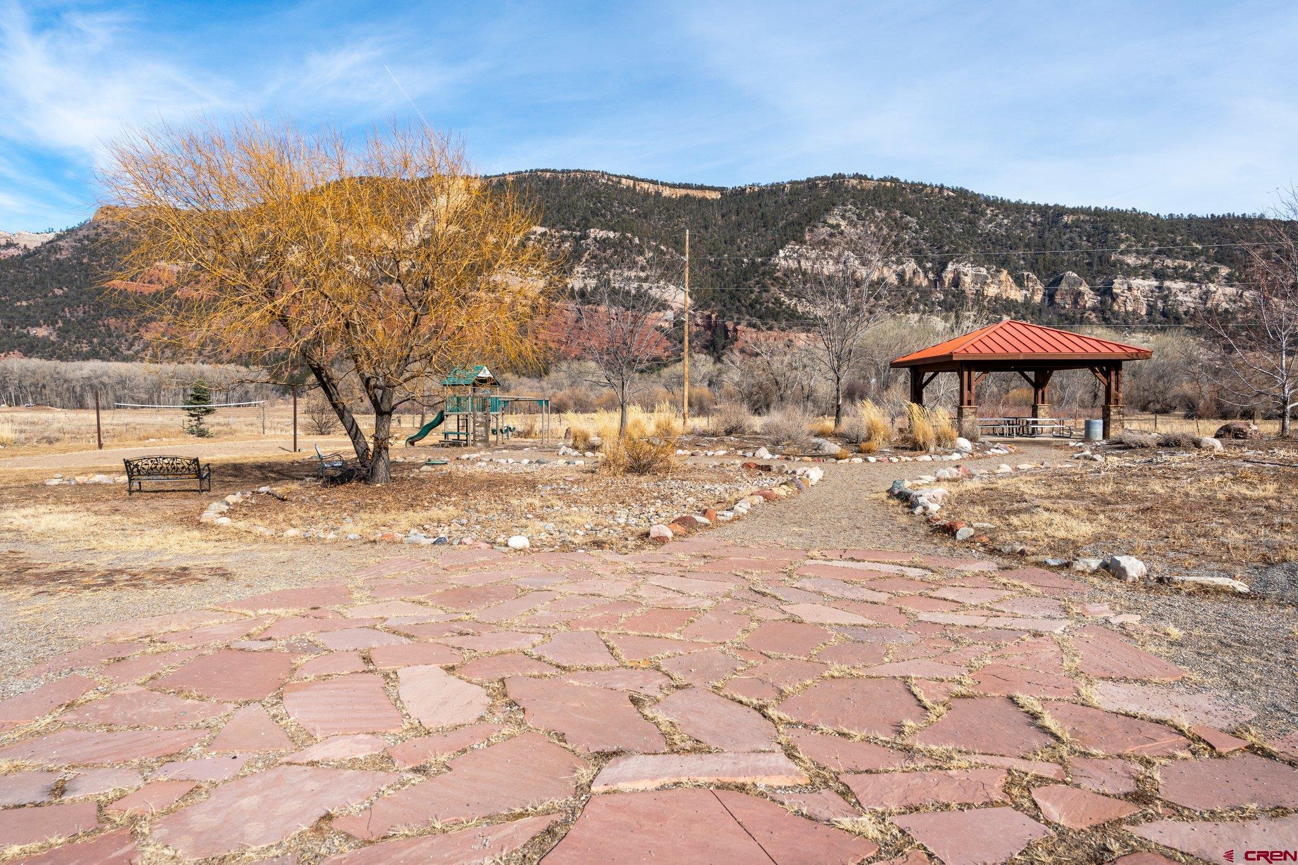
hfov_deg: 76.1
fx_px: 829
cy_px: 432
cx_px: 649
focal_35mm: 23
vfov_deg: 55.1
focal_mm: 23
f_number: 8
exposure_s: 1/1000
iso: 400
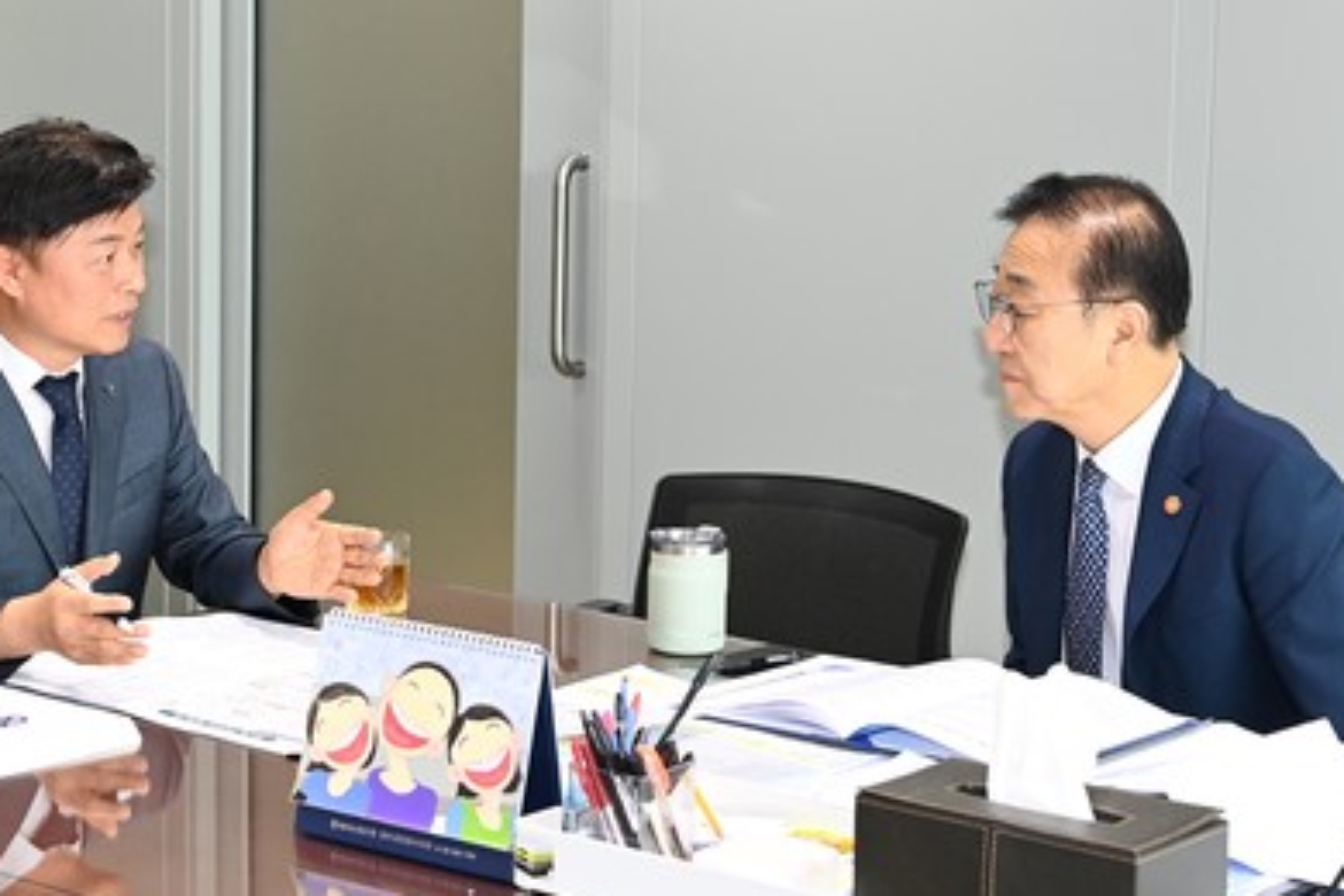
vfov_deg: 17.7
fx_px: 2874
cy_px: 355
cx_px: 600
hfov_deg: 26.3
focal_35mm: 77
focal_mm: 50
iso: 2500
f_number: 5
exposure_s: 1/160
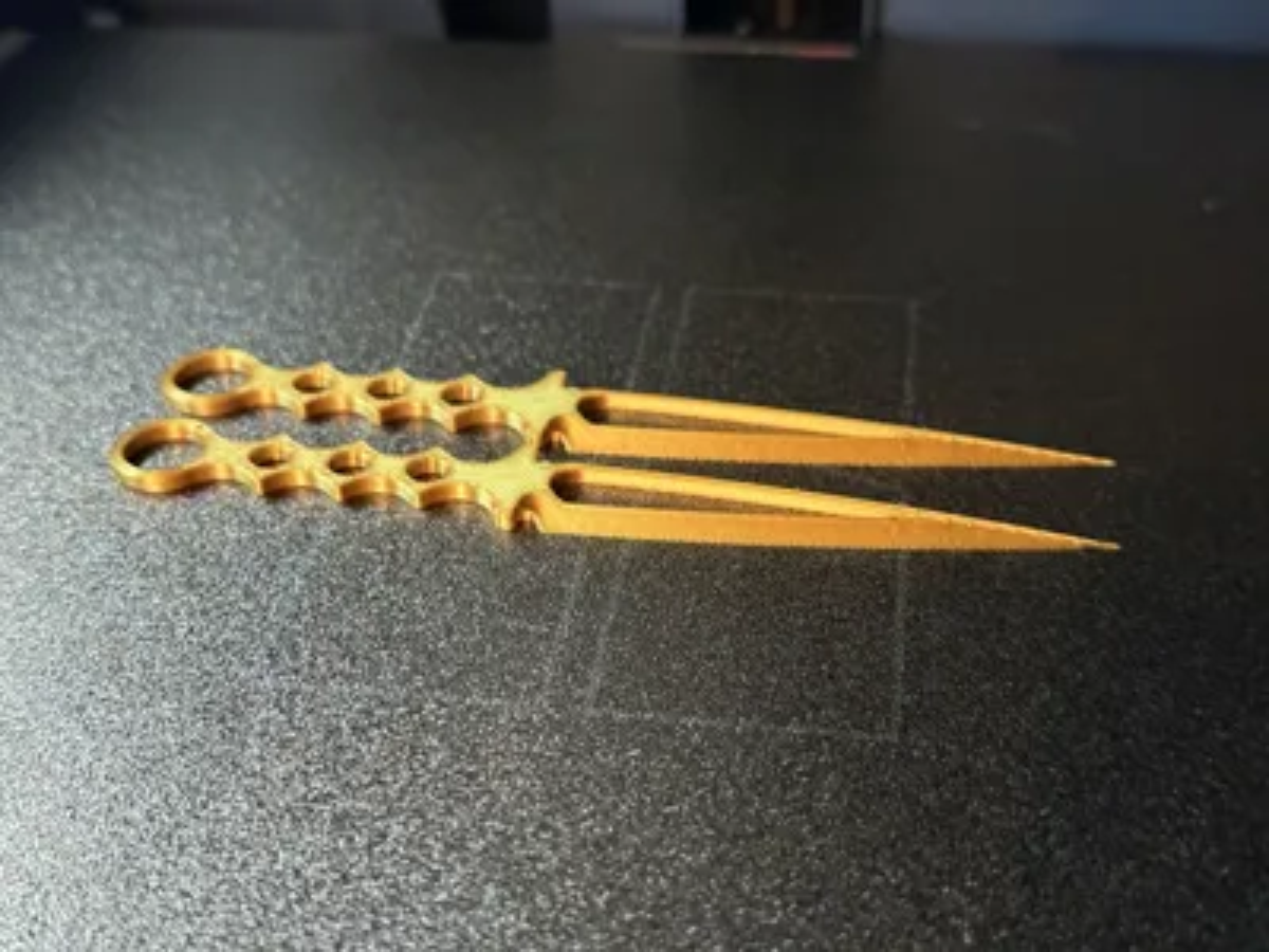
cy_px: 476
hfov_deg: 39.7
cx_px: 634
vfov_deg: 30.3
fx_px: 1760
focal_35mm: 48
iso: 500
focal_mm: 6.76
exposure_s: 1/30
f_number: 1.78
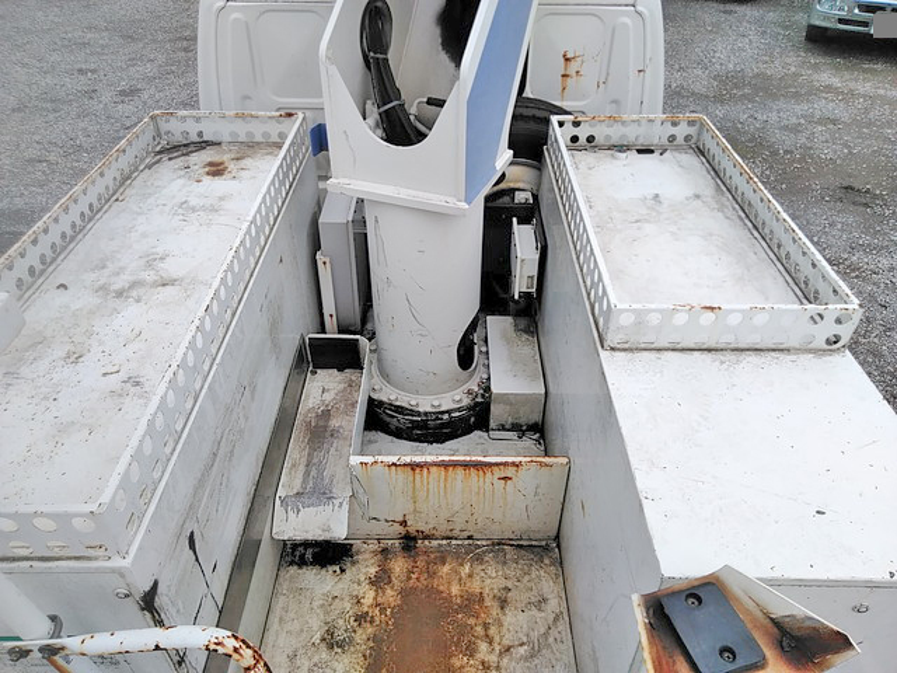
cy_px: 336
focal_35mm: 27
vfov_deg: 51.4
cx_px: 448
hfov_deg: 65.3
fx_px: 700
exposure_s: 1/676
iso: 60
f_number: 2.2
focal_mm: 3.46
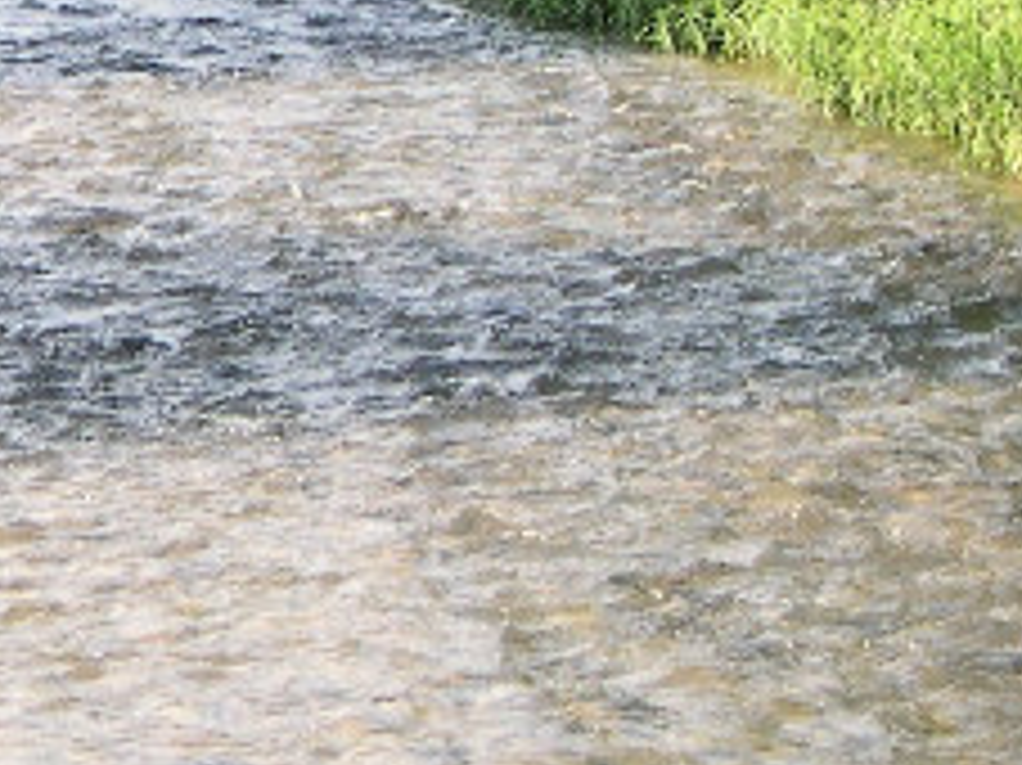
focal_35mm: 232
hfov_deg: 8.3
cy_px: -274
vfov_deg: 6.3
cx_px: -648
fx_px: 6846
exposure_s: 1/232
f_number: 3.5
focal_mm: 13.2
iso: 100
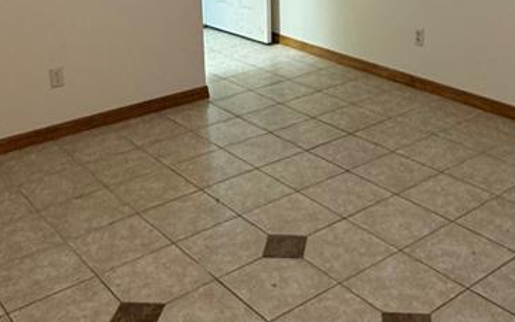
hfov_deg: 40.9
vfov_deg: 25.0
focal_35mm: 49
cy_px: -7
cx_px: 308
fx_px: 688
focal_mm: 2.22
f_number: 2.2
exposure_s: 1/60
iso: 400
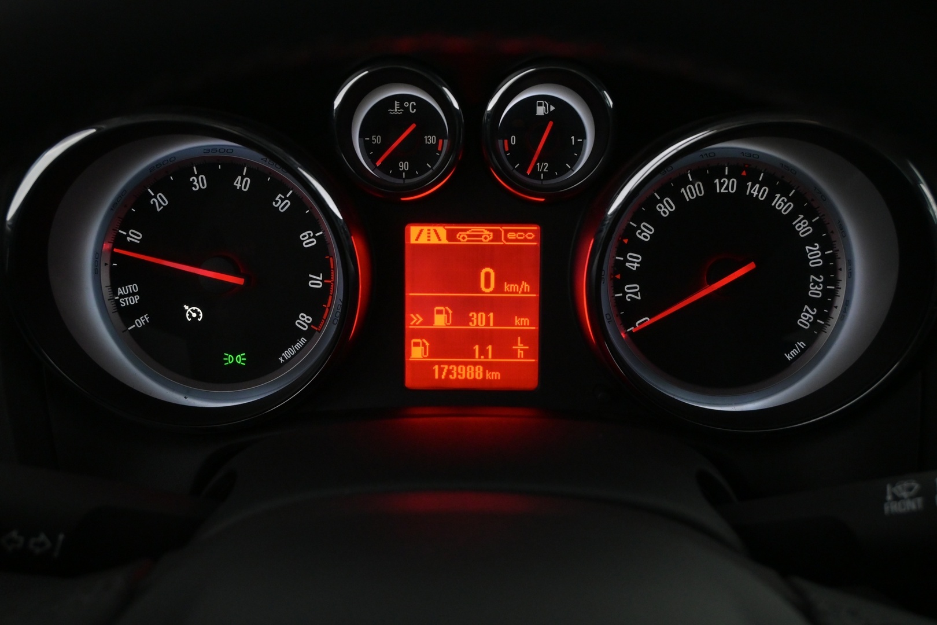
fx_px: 956
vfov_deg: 36.2
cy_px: 312
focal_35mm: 37
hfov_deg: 52.2
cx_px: 468
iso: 2500
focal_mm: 24.5
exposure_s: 1/100
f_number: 5.6
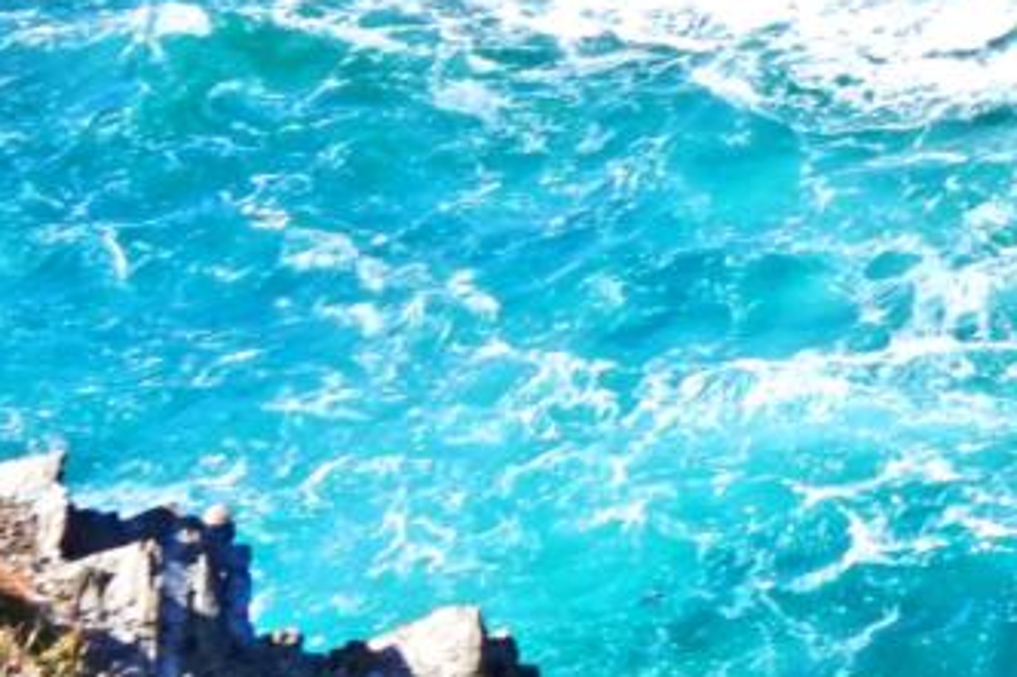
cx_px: 2686
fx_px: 3925
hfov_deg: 11.3
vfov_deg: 9.7
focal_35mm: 139
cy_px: -190
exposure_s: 1/100
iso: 100
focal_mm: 16
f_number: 14
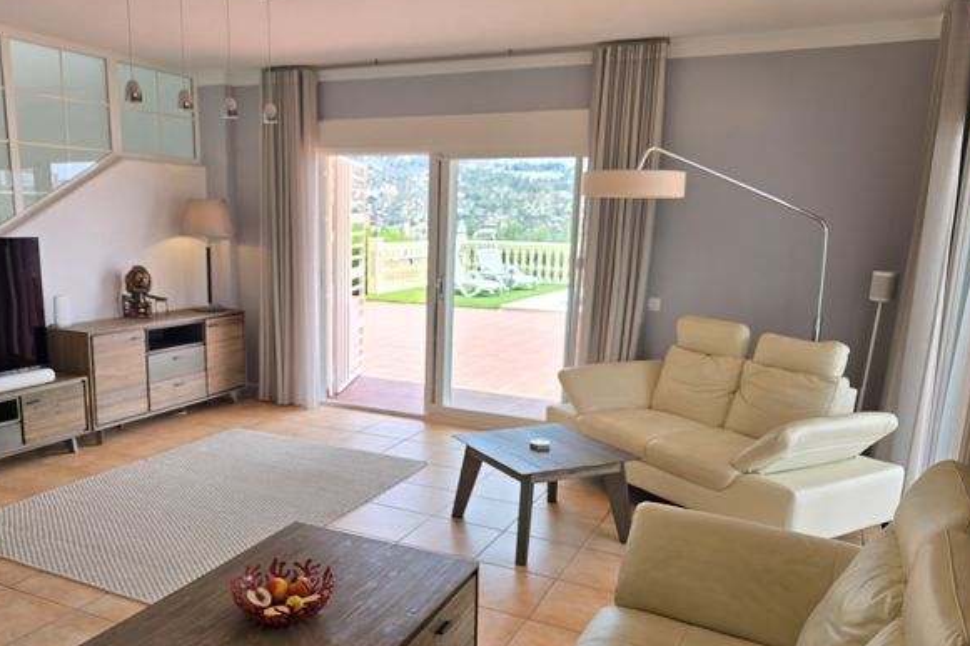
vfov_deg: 44.7
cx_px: 407
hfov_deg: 63.3
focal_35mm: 29
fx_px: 781
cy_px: 392
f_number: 1.7
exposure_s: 1/100
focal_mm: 6.3
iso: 16
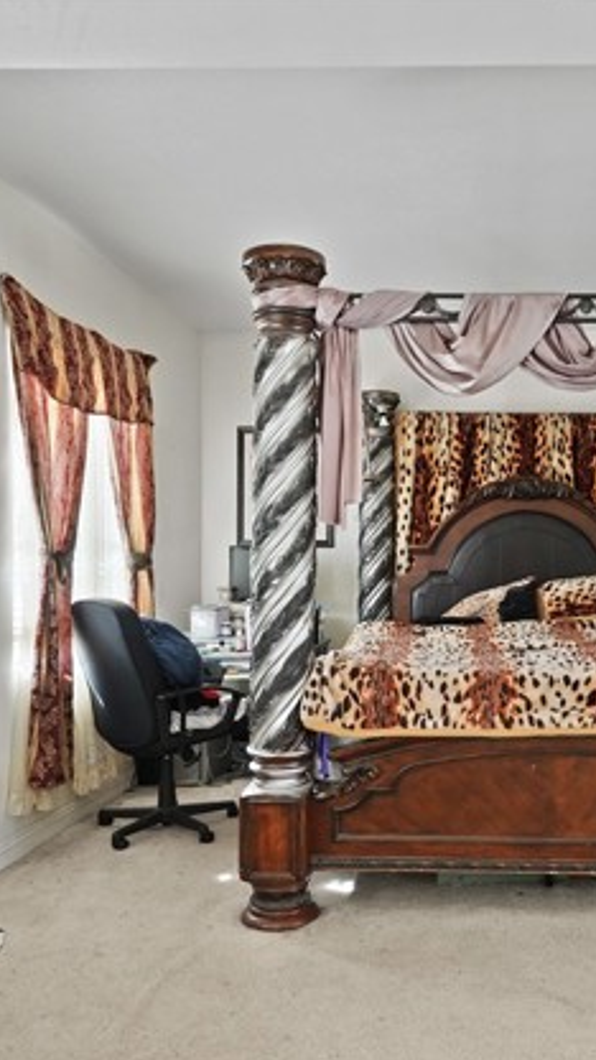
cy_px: 534
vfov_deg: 66.1
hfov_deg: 38.6
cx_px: 481
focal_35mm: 29
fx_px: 815
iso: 1250
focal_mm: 18
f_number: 4
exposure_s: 1/25
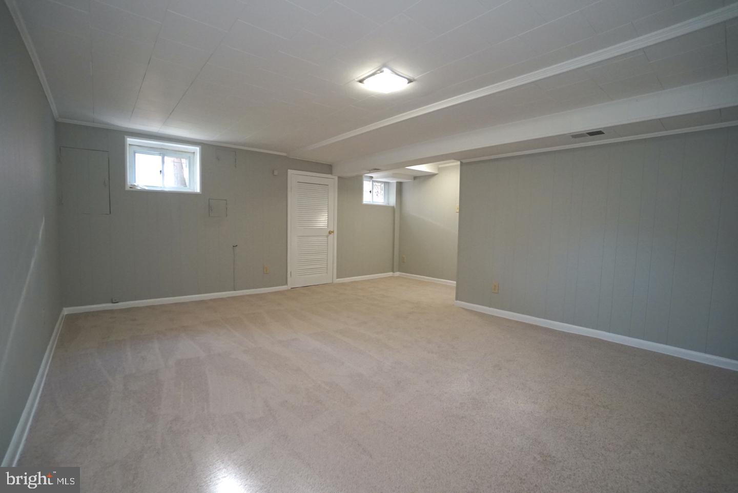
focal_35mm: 15
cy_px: 246
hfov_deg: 100.4
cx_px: 369
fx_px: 308
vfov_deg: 77.4
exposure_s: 1/60
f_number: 4
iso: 2000
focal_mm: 10
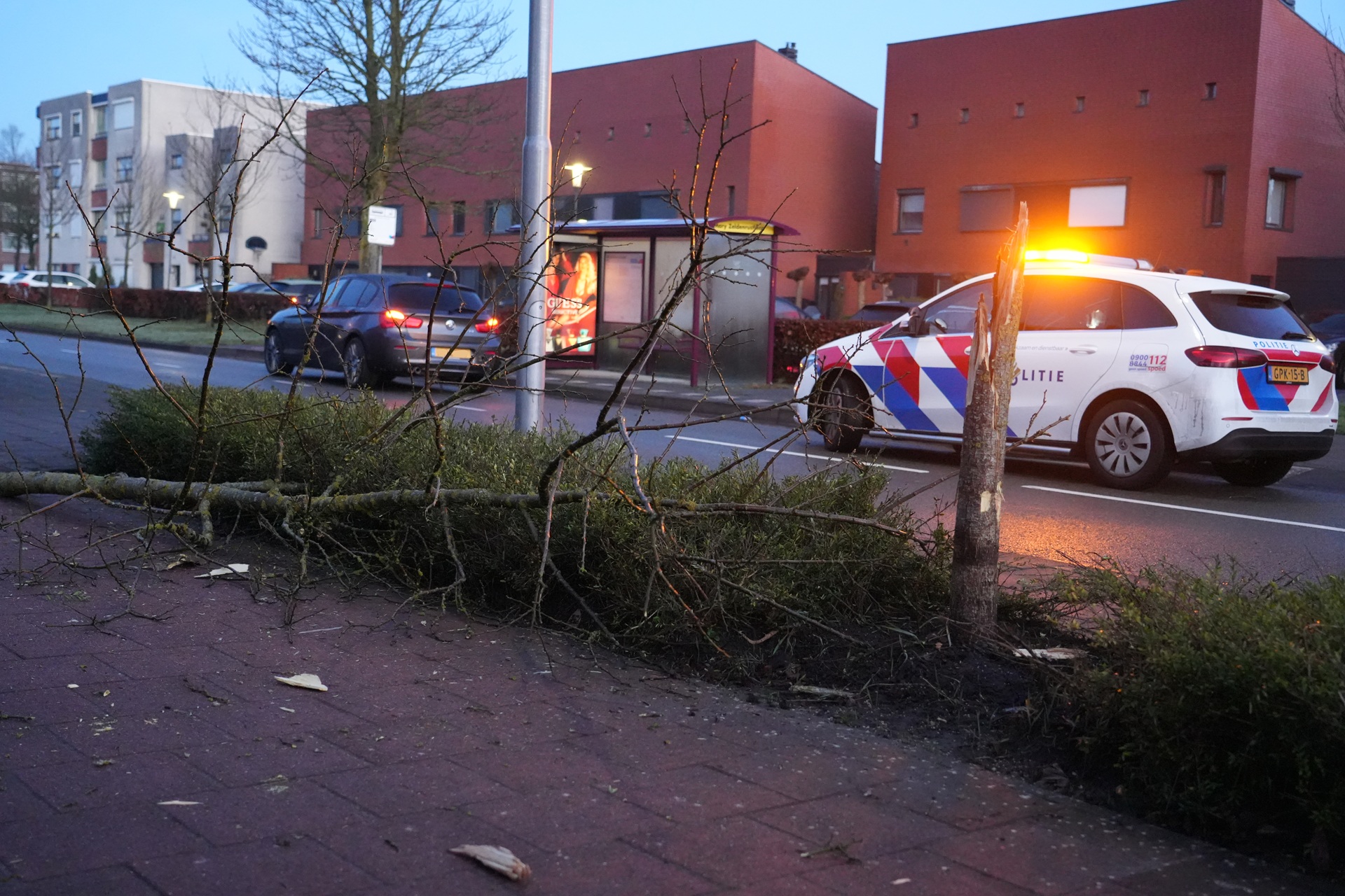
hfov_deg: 48.5
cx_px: 672
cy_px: 448
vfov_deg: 33.4
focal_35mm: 40
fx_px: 1494
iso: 12800
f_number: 4
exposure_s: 1/80
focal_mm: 40
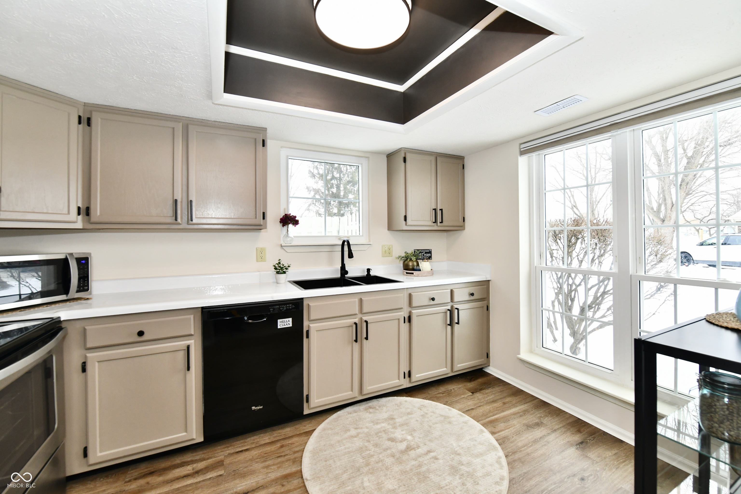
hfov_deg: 104.3
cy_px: 247
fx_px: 288
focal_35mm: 14
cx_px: 370
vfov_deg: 81.2
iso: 1000
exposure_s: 1/125
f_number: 7.1
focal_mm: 14
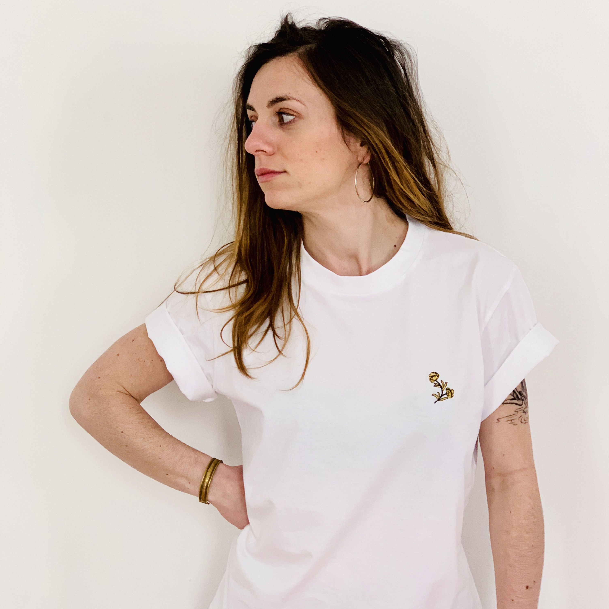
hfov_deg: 27.7
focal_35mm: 62
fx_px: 1234
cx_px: 304
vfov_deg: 27.6
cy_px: 402
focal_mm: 6
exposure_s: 1/122
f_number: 2.4
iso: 125
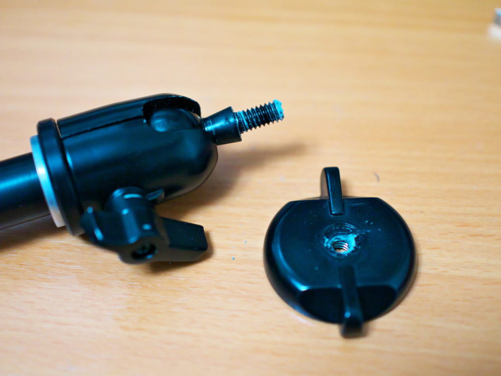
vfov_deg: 29.1
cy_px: 188
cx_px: 250
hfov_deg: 38.2
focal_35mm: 50
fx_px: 724
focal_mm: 25
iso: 1000
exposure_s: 1/125
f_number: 1.8
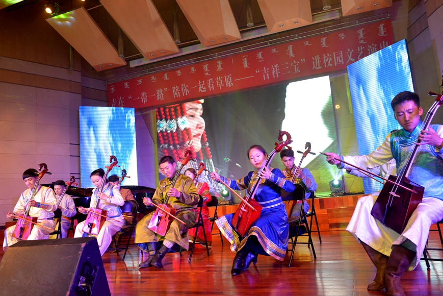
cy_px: 151
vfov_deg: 45.0
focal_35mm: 29
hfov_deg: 63.6
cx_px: 224
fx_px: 357
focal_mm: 28
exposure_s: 1/200
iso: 4000
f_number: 7.1
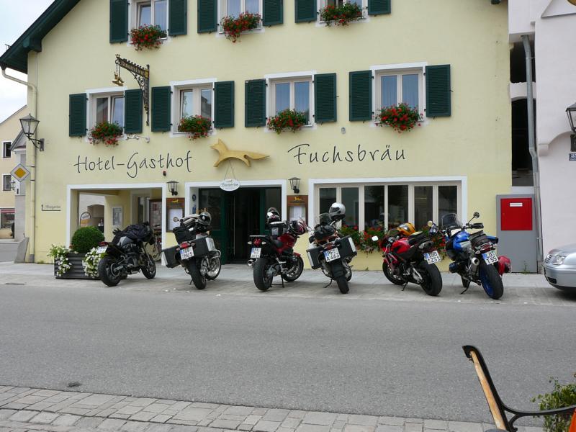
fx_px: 582
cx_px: 288
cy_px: 216
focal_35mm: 35
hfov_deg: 52.6
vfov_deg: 40.7
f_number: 5
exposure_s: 1/400
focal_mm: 5.2
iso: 80
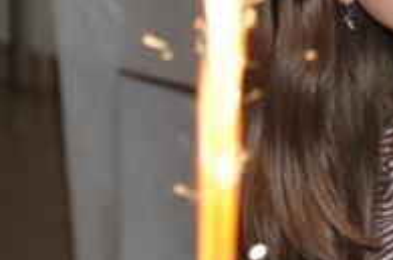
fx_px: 4776
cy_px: 75
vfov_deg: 3.1
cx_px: 504
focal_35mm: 439
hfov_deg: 4.7
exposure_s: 1/60
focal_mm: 95
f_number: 5.6
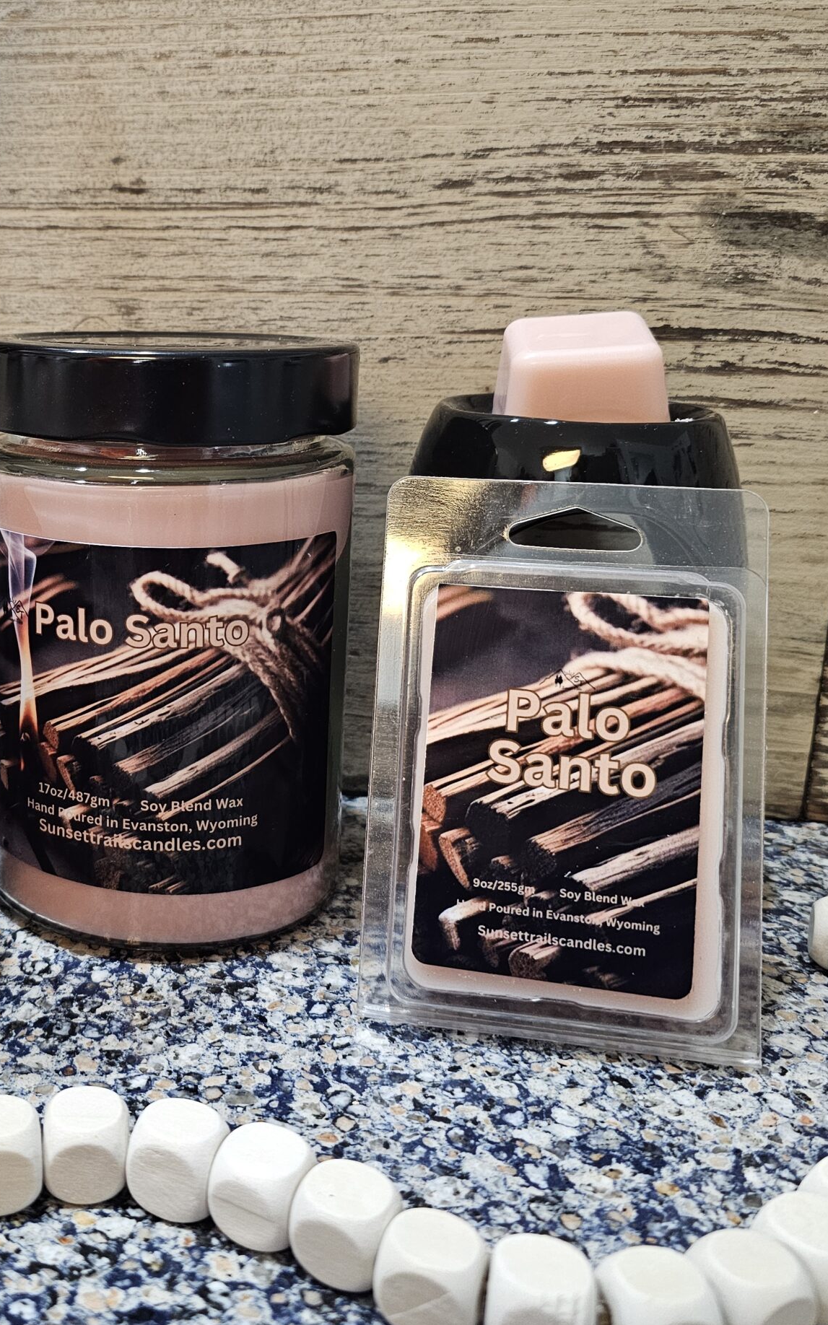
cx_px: 139
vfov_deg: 56.4
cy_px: 554
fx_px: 1228
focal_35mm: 34
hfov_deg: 35.8
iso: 500
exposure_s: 1/40
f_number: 1.7
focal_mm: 6.3
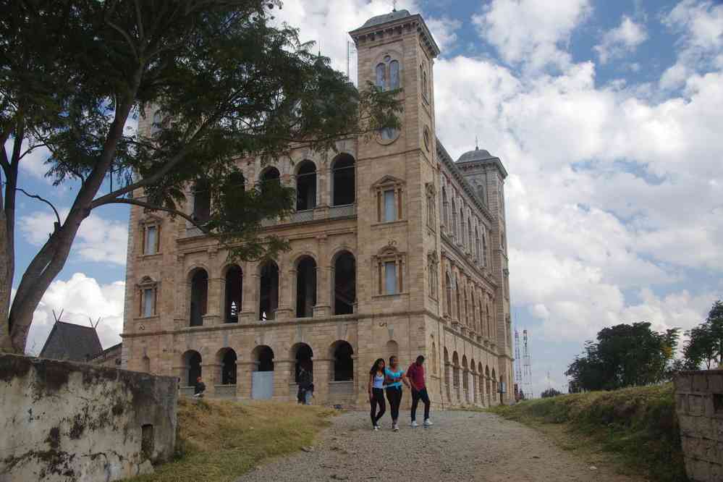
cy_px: 241
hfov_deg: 54.9
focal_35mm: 35
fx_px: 696
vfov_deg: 38.2
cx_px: 362
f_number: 11
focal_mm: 23.1
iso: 200
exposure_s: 1/60
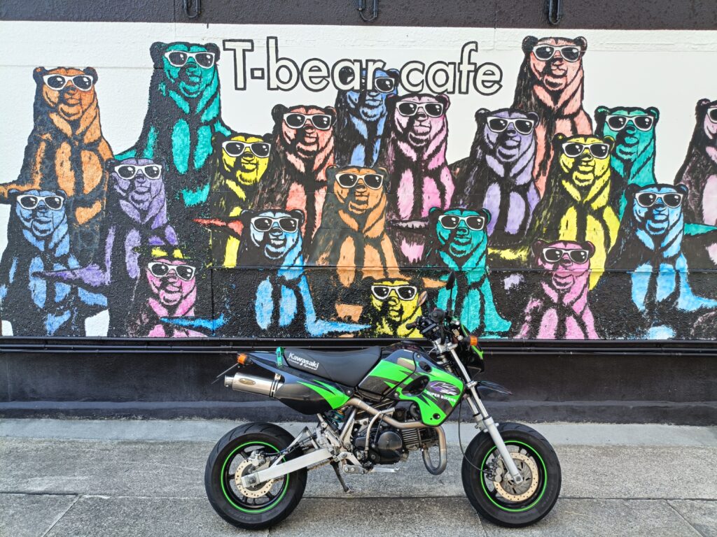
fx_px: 518
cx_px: 358
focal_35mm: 25
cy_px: 268
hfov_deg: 69.4
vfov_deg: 54.9
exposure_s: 1/127
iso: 50
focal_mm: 4.7
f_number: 1.7
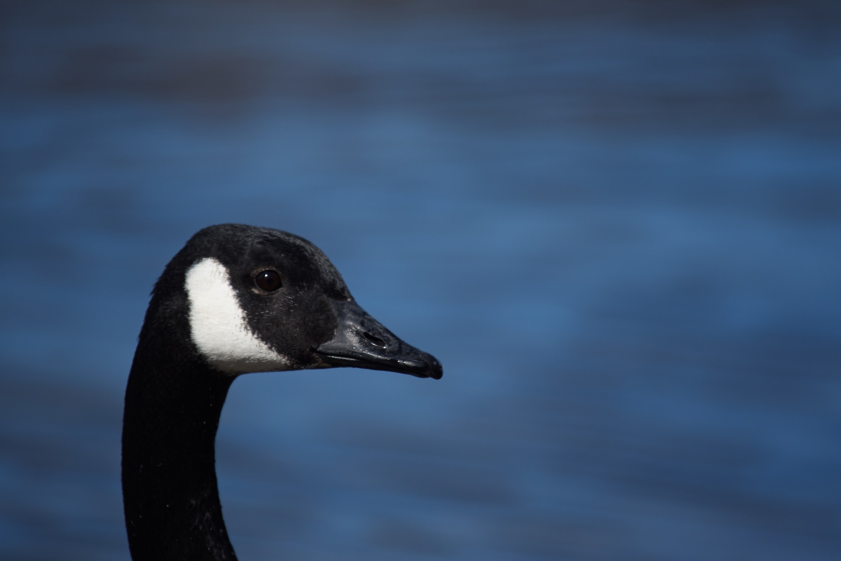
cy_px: 280
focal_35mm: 280
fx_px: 6543
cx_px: 420
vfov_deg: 4.9
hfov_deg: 7.4
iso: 100
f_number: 5.6
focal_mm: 280
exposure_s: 1/1250
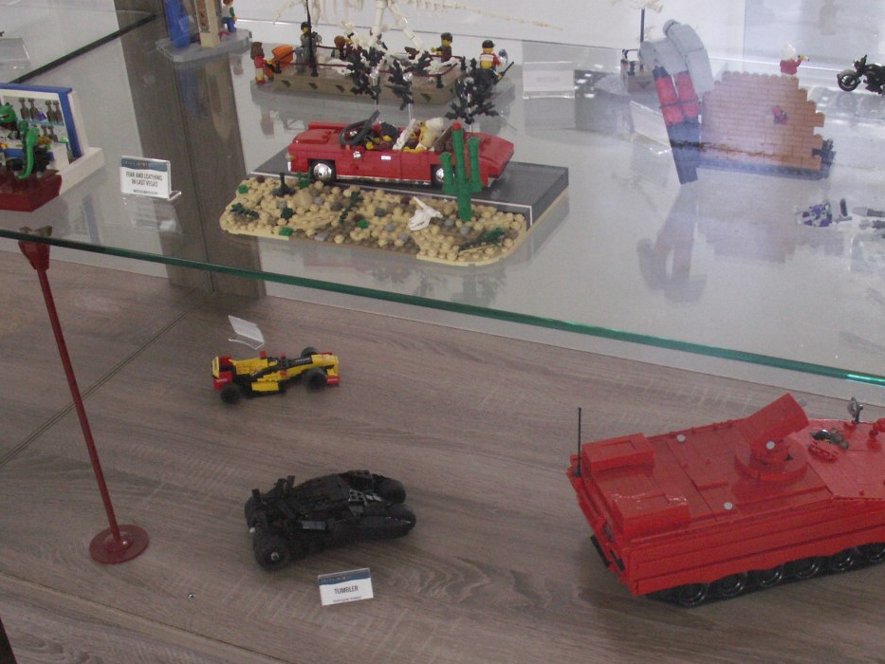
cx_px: 485
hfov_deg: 39.6
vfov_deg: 30.1
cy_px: 441
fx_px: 1227
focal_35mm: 48
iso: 160
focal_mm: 5.86
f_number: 2.8
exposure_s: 1/50
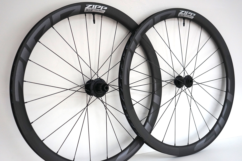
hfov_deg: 43.6
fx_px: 302
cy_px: 80
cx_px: 121
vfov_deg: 29.8
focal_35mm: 45
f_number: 4.5
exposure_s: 1/160
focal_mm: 45
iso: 1250
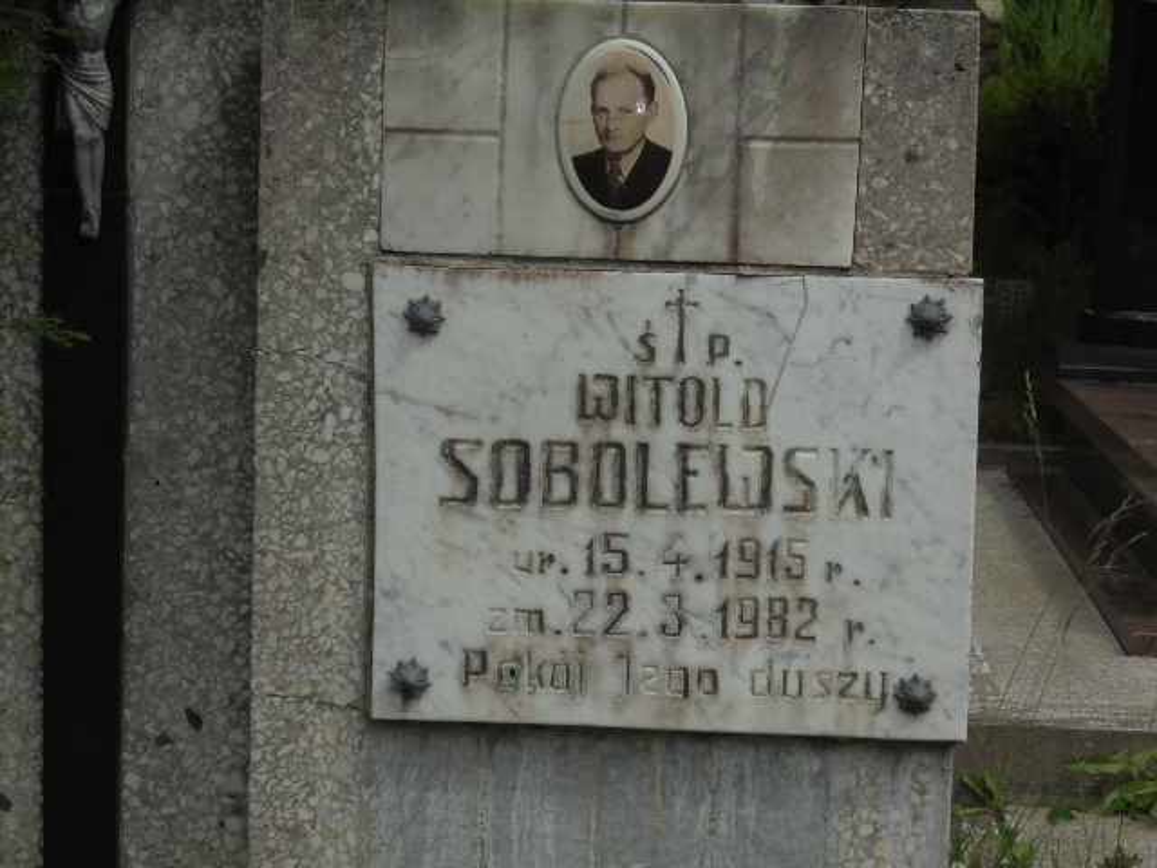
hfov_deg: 20.9
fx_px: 3142
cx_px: 578
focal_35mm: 94
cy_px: 434
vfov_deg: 15.7
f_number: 4.7
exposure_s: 1/500
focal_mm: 16.9
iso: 100
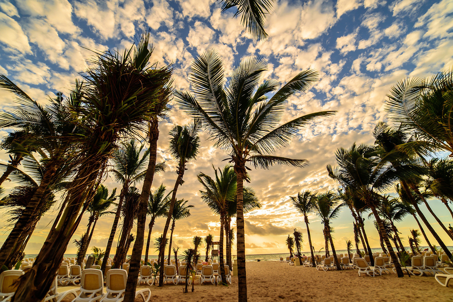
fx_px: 176
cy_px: 151
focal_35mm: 14
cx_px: 226
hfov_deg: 104.2
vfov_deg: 81.3
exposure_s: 1/500
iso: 100
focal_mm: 14
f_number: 5
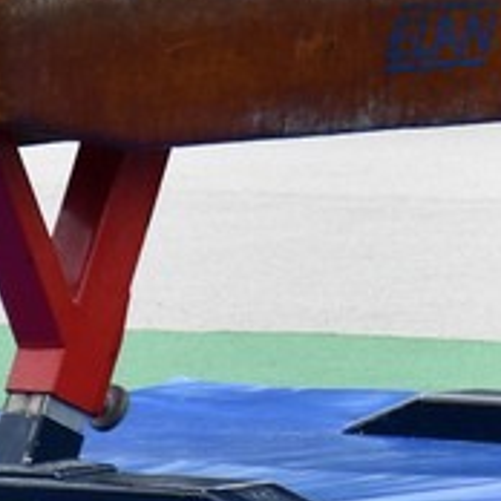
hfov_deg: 2.3
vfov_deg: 2.3
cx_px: 829
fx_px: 12281
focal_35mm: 750
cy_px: -258
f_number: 5.6
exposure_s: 1/500
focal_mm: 100
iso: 250
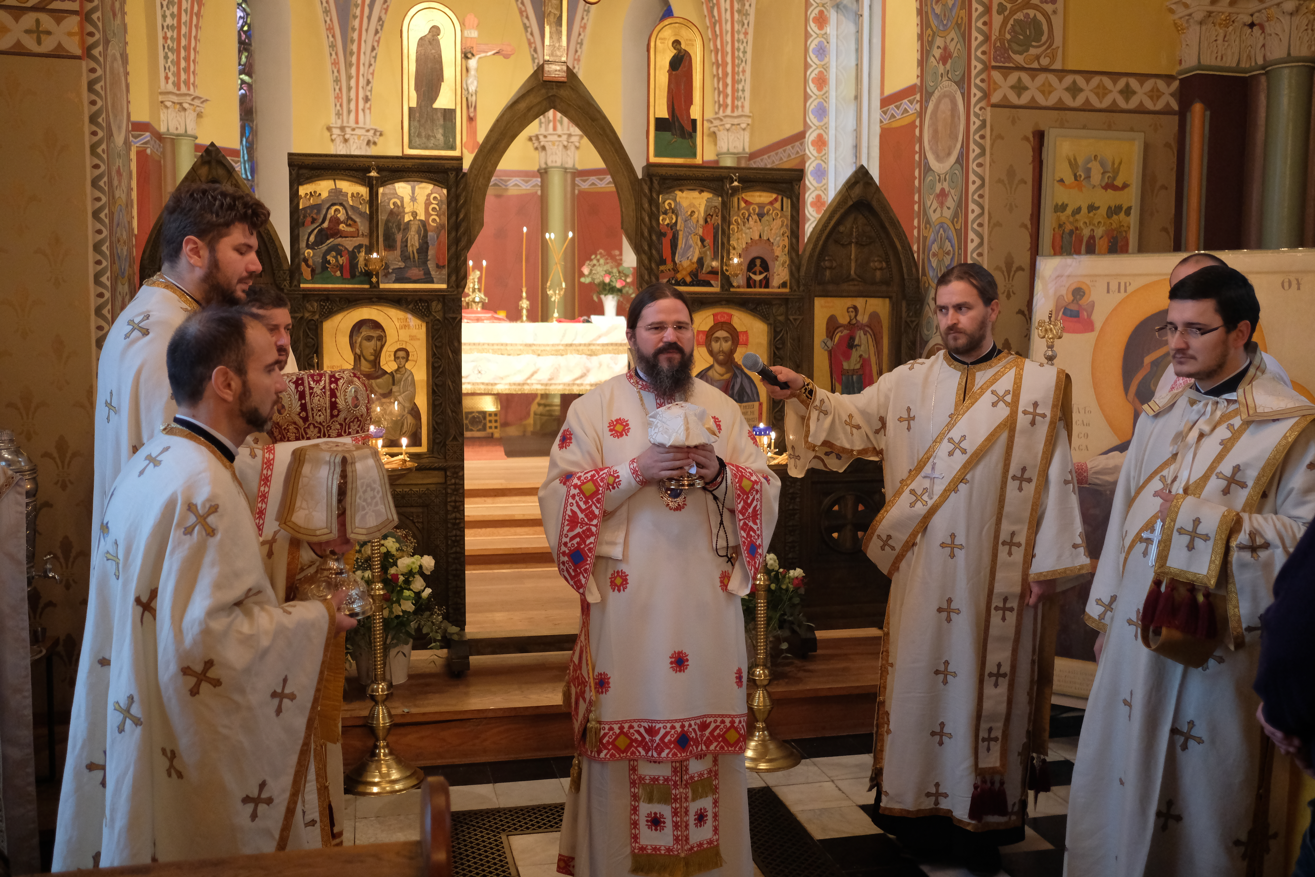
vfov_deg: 37.9
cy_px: 438
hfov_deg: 54.4
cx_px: 658
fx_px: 1278
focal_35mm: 35
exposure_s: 1/80
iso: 1600
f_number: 2
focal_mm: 23
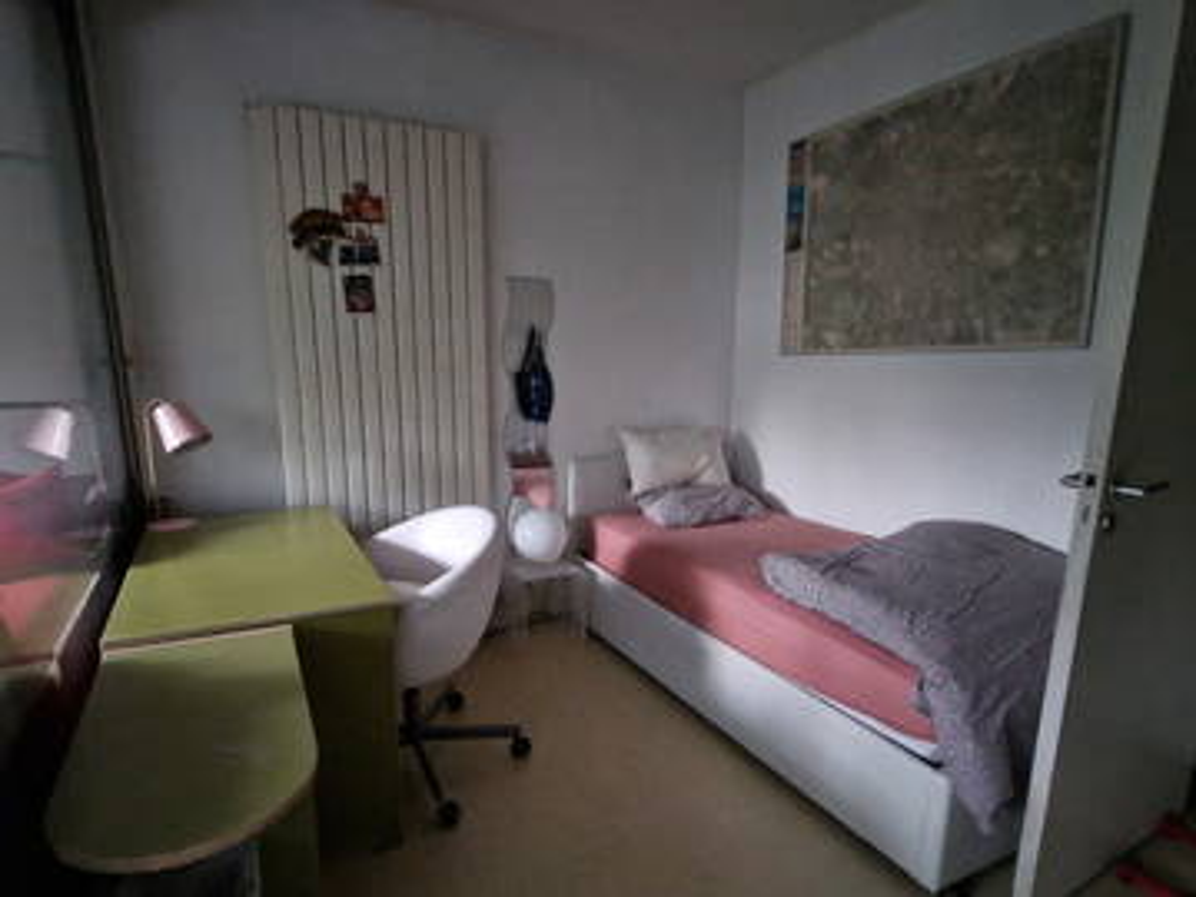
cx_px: 598
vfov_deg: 89.9
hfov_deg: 106.2
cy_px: 448
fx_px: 449
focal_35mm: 13
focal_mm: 2.2
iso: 1250
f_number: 2.2
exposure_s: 1/25
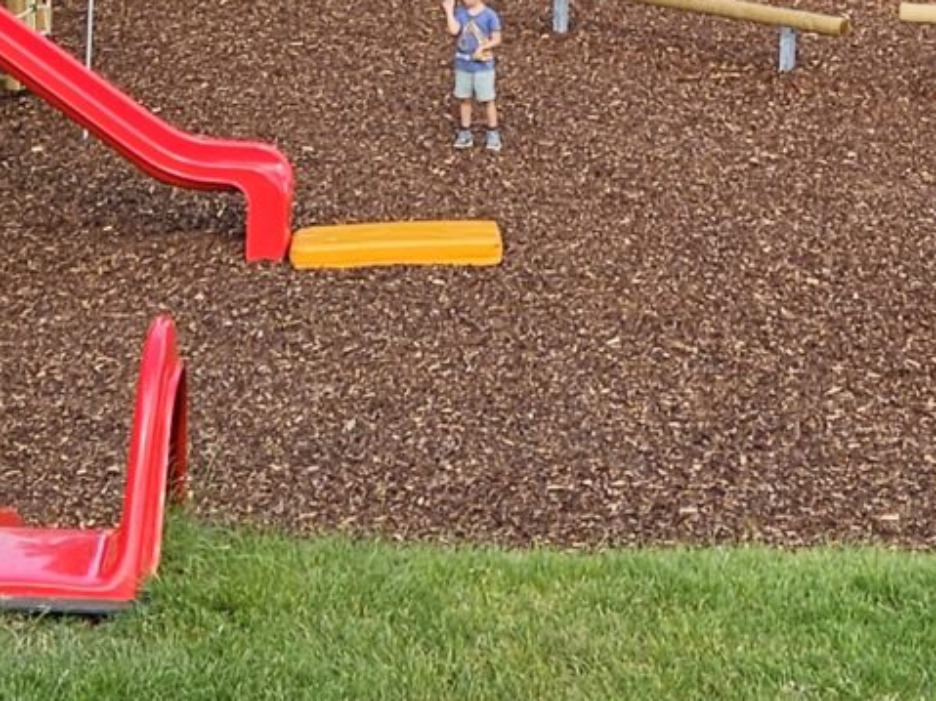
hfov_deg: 16.0
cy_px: -400
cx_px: 588
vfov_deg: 11.5
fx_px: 3325
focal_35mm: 123
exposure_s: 1/670
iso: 25
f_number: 1.8
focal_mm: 5.4
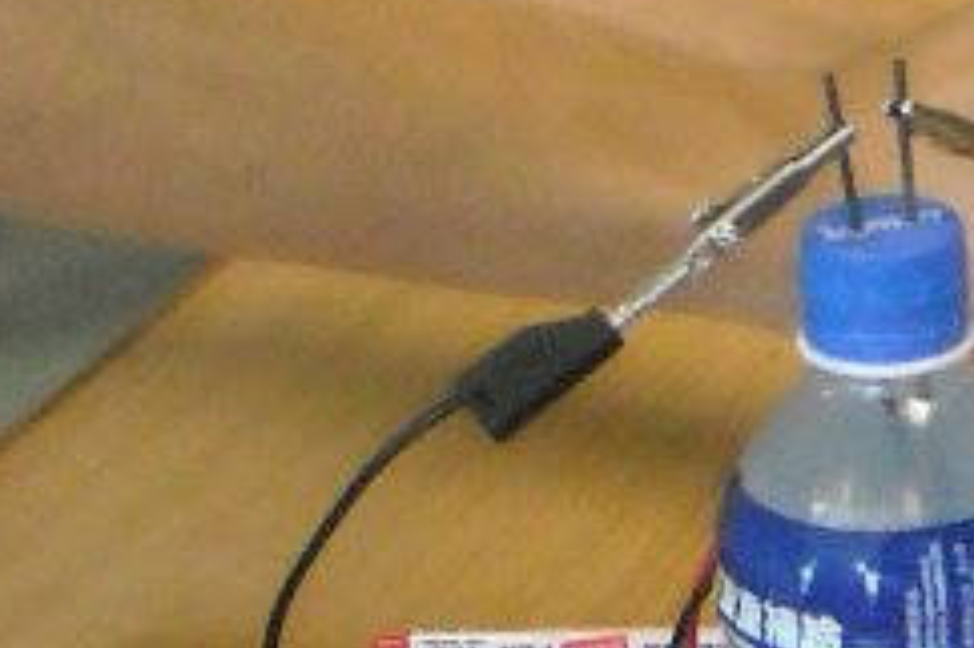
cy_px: -543
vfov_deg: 5.7
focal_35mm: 238
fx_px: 6435
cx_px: 592
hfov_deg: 8.7
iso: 800
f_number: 3.3
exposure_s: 1/192
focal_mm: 8.85
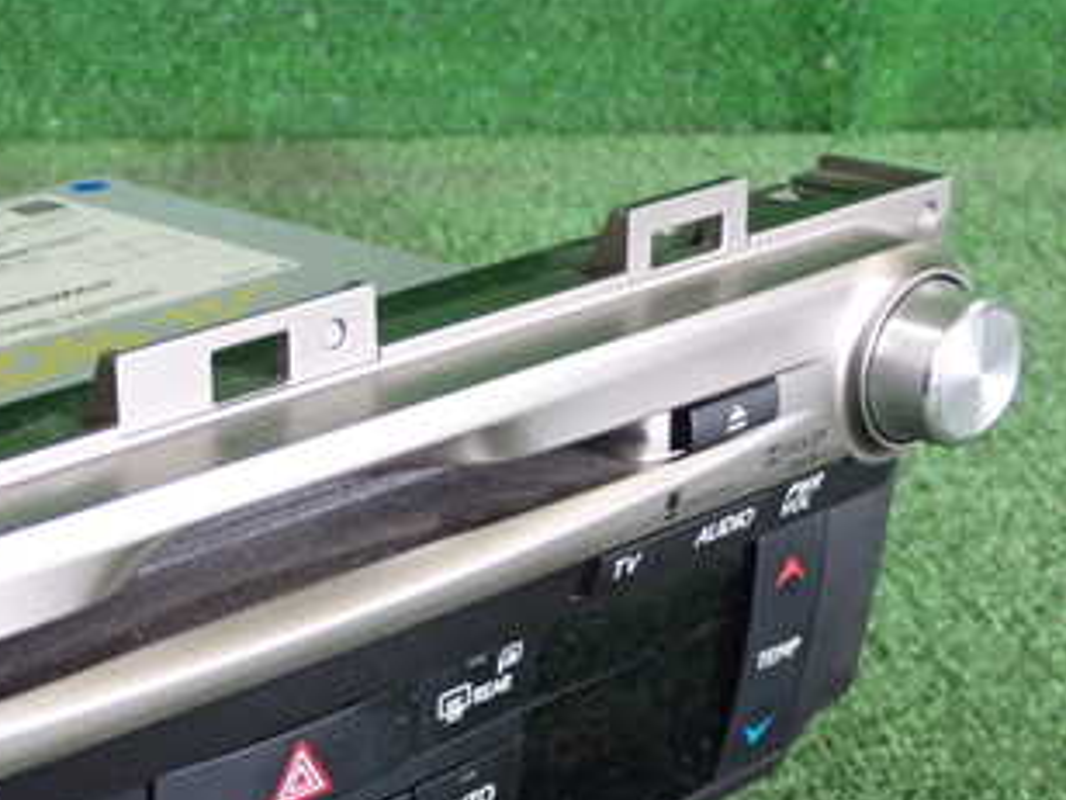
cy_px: 710
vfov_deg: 18.2
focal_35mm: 80
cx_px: 42
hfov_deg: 23.5
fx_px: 2464
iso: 1000
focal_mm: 7.31
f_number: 2.8
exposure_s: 1/125
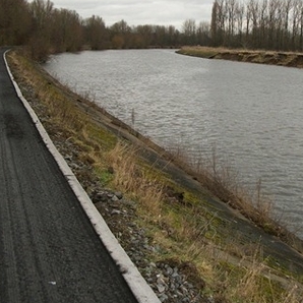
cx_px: 187
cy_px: 118
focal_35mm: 57
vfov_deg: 30.0
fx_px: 564
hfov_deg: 29.9
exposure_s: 1/160
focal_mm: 5.7
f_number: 2.9
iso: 80
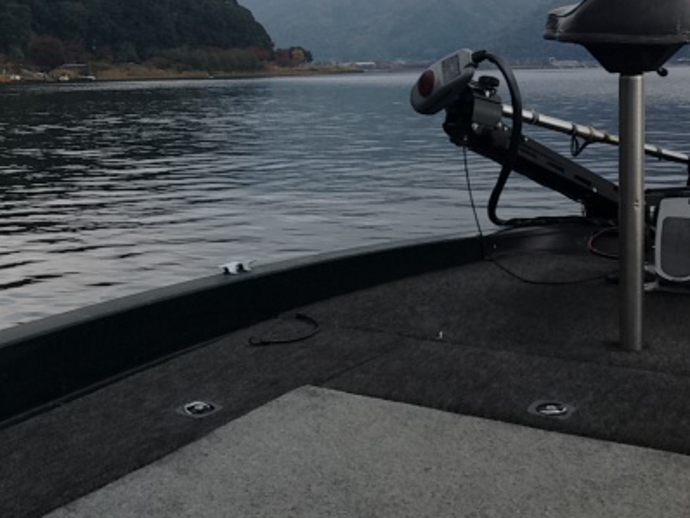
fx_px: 1057
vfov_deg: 27.1
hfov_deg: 35.6
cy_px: 120
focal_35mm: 53
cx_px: 206
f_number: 2.4
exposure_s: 1/935
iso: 50
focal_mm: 4.13
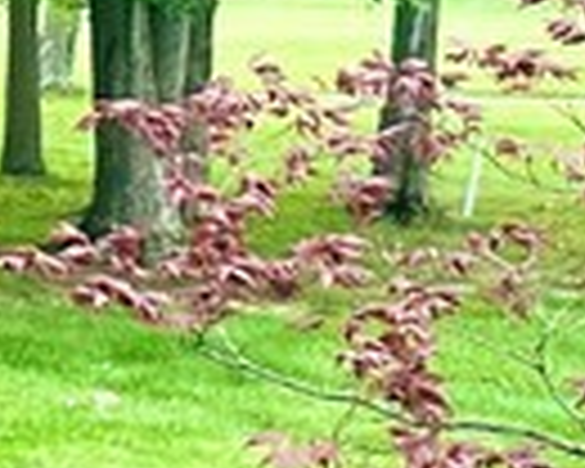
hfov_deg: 9.2
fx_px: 3203
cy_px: 144
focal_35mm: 185
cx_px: -886
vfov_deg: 8.4
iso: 200
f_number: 1.78
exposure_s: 1/121
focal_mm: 6.86
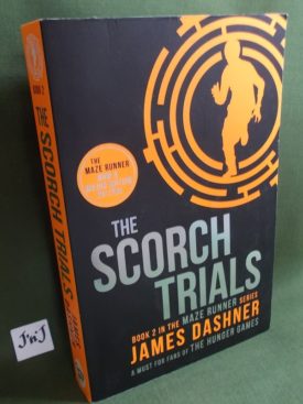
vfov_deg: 49.0
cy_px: 202
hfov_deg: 37.7
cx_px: 152
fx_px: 444
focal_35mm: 38
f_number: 3.1
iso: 200
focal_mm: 5.3
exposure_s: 1/8
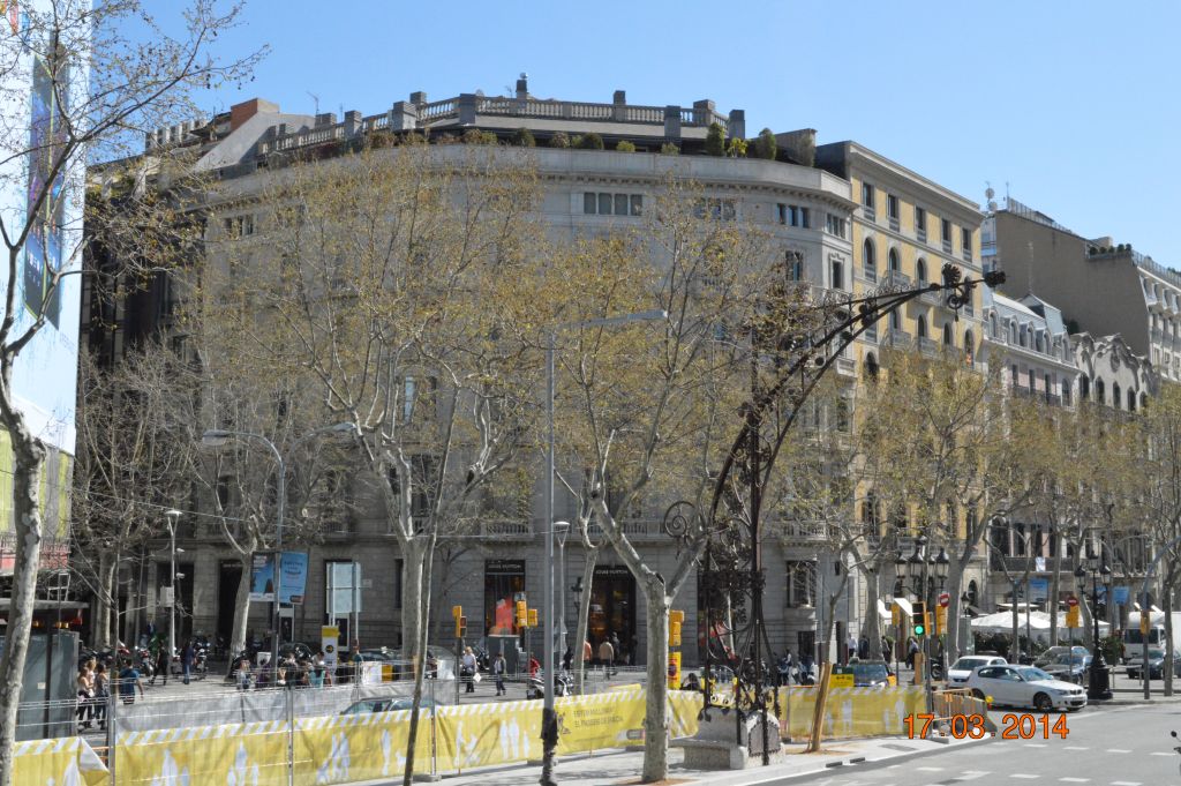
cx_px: 590
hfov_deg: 43.6
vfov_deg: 29.8
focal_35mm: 45
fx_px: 1475
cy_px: 393
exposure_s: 1/1000
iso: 3200
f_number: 16
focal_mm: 30
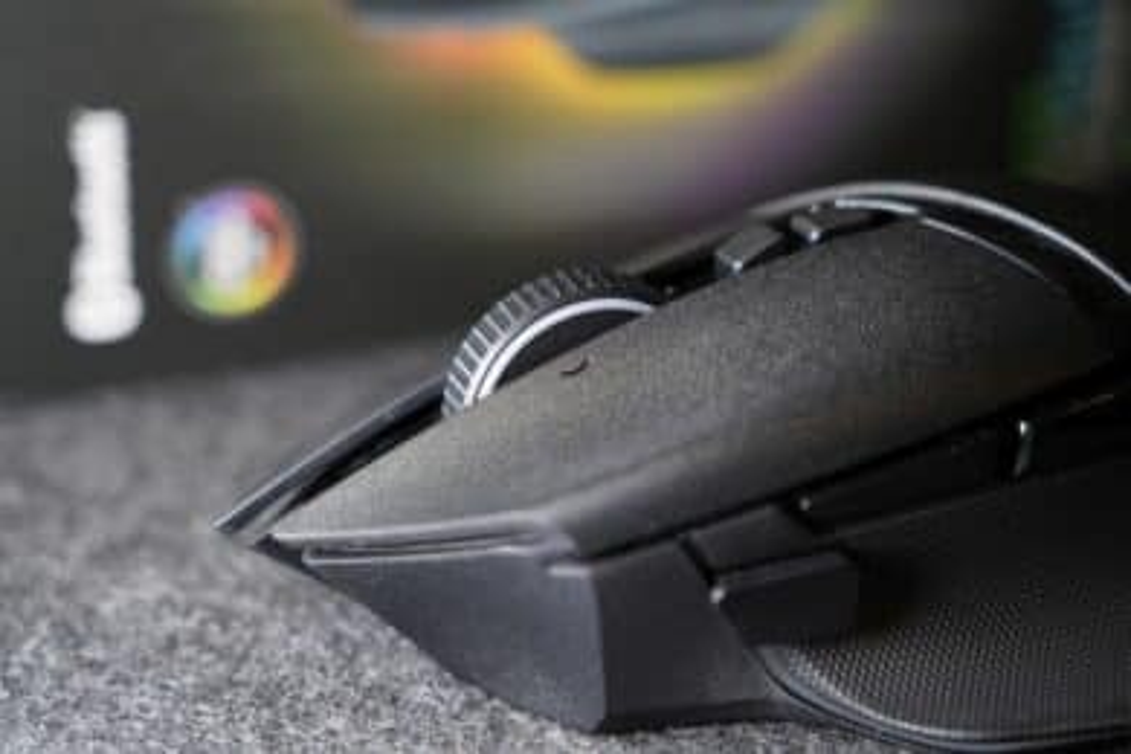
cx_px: 566
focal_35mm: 105
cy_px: 377
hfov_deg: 19.5
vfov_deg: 13.0
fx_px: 3298
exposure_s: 1/125
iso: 1250
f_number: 5.6
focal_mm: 105
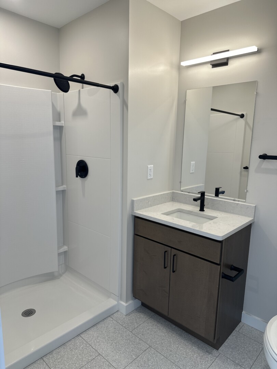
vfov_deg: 71.6
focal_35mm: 24
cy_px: 184
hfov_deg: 56.8
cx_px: 138
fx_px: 256
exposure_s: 1/120
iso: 64
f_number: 1.78
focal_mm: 6.86
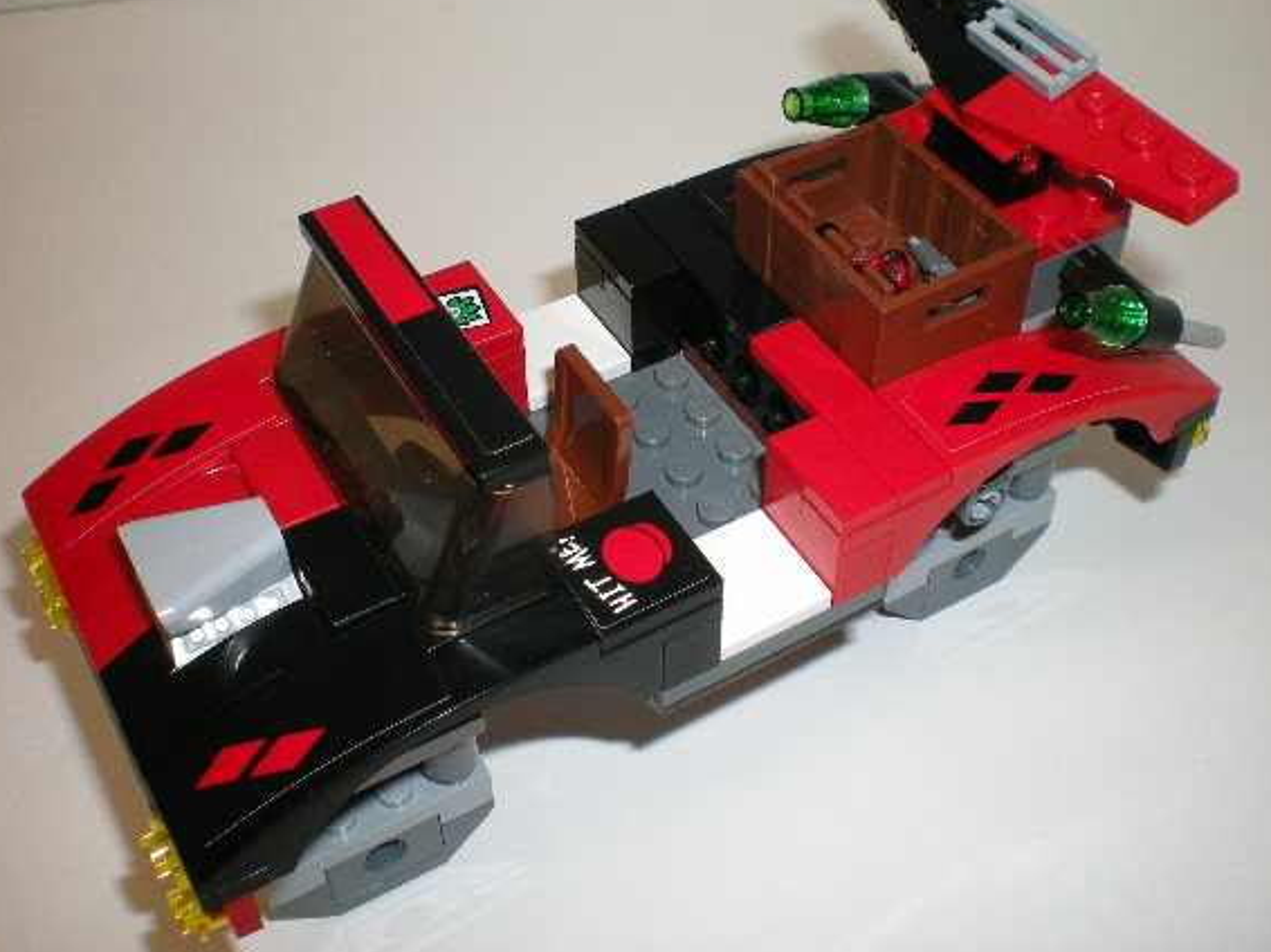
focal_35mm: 43
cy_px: 467
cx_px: 689
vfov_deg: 33.6
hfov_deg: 43.8
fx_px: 1578
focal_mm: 6.3
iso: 64
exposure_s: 1/30
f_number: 4.6
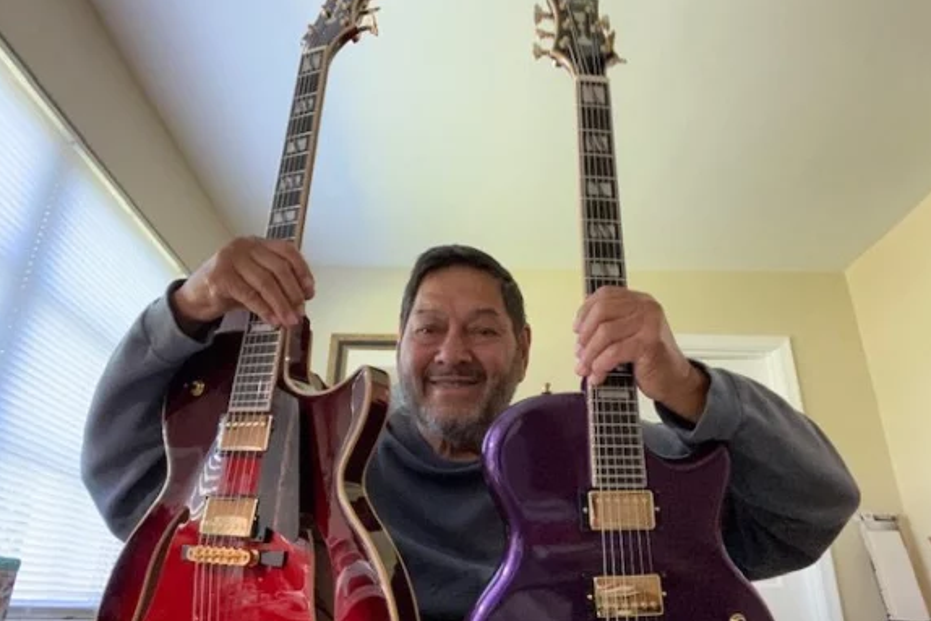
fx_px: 647
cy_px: 326
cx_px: 475
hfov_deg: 71.5
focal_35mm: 25
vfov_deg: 51.3
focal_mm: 2.71
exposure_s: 1/30
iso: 400
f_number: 2.2
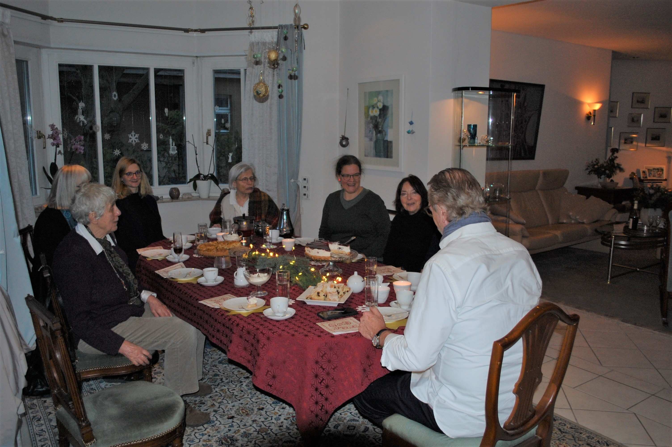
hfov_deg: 62.0
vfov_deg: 43.5
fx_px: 559
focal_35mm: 30
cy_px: 224
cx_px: 336
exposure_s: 1/60
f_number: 3.8
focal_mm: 20
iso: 400
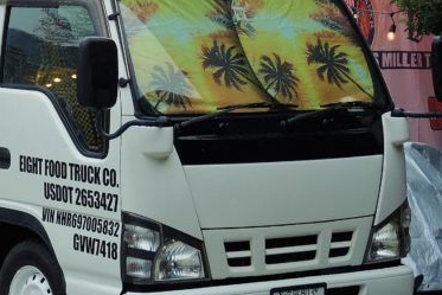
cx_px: 12
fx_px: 1474
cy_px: -105
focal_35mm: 120
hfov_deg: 16.7
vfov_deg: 11.1
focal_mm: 9
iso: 80
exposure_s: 1/50
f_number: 2.5
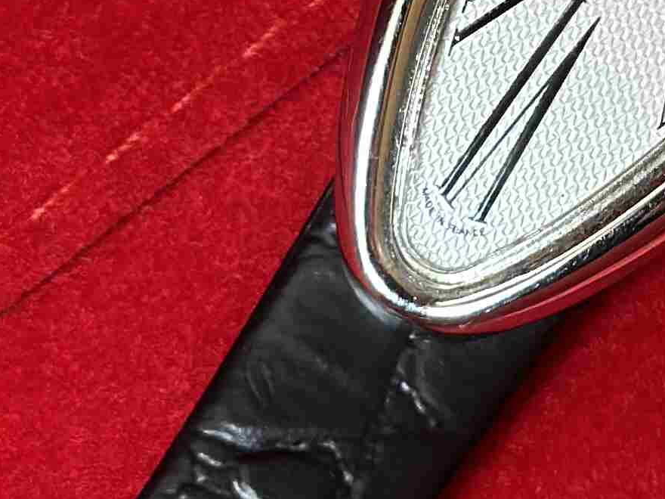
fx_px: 4226
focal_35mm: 220
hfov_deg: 8.9
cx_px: 704
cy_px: -44
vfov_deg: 6.7
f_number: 1.78
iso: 80
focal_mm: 6.86
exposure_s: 1/121
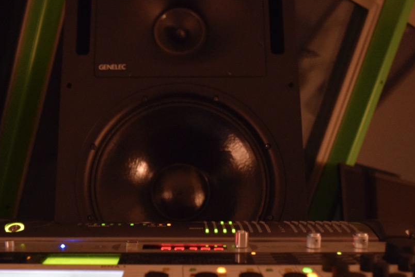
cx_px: 178
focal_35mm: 43
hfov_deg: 45.3
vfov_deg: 30.6
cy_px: 213
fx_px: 496
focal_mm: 18
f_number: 3.5
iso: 3200
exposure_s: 1/25
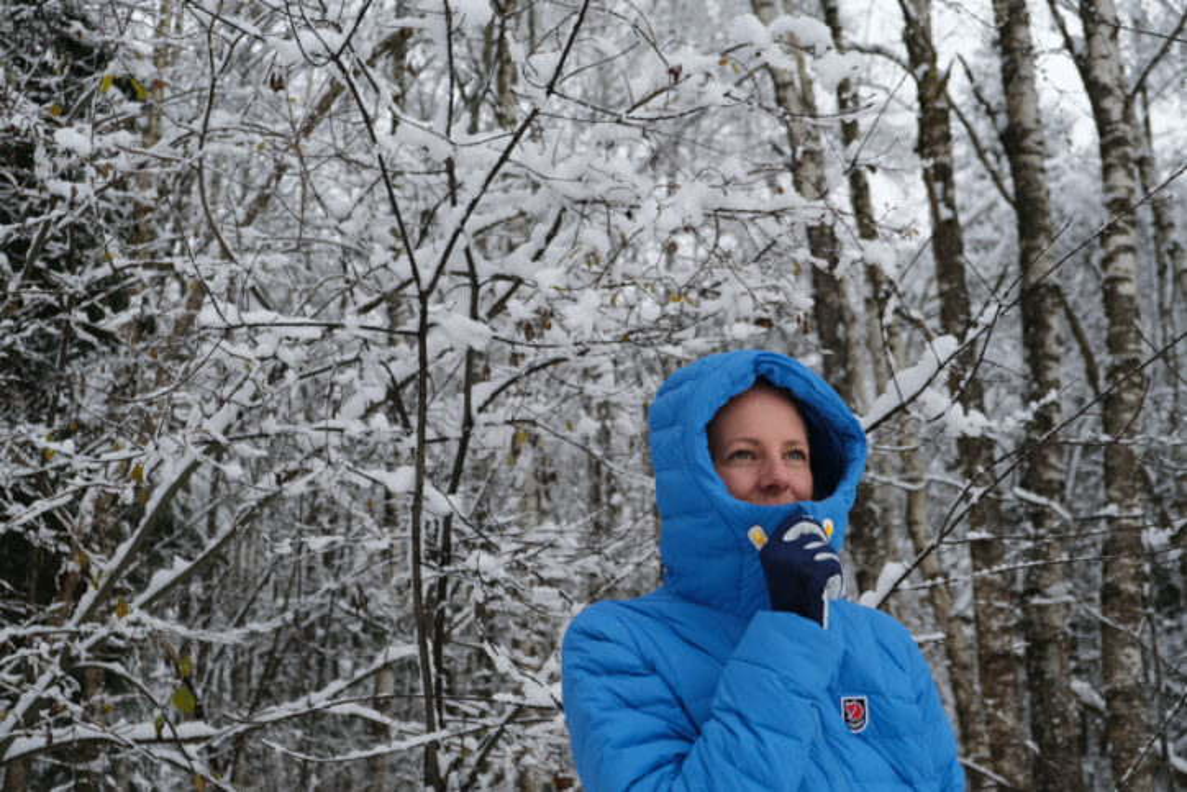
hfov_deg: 45.4
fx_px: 1418
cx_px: 594
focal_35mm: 43
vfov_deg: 31.2
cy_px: 396
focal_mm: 28.9
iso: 320
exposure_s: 1/1000
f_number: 3.2
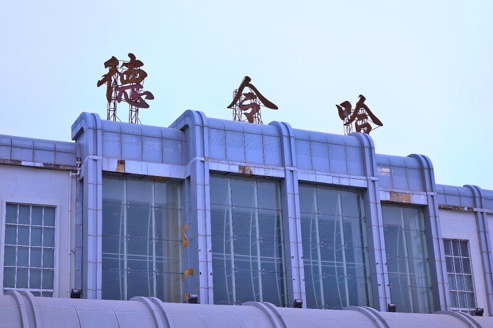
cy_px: 164
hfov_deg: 29.2
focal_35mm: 69
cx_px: 246
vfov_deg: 19.7
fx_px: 945
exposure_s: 1/250
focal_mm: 25.23
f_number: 4.5
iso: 125
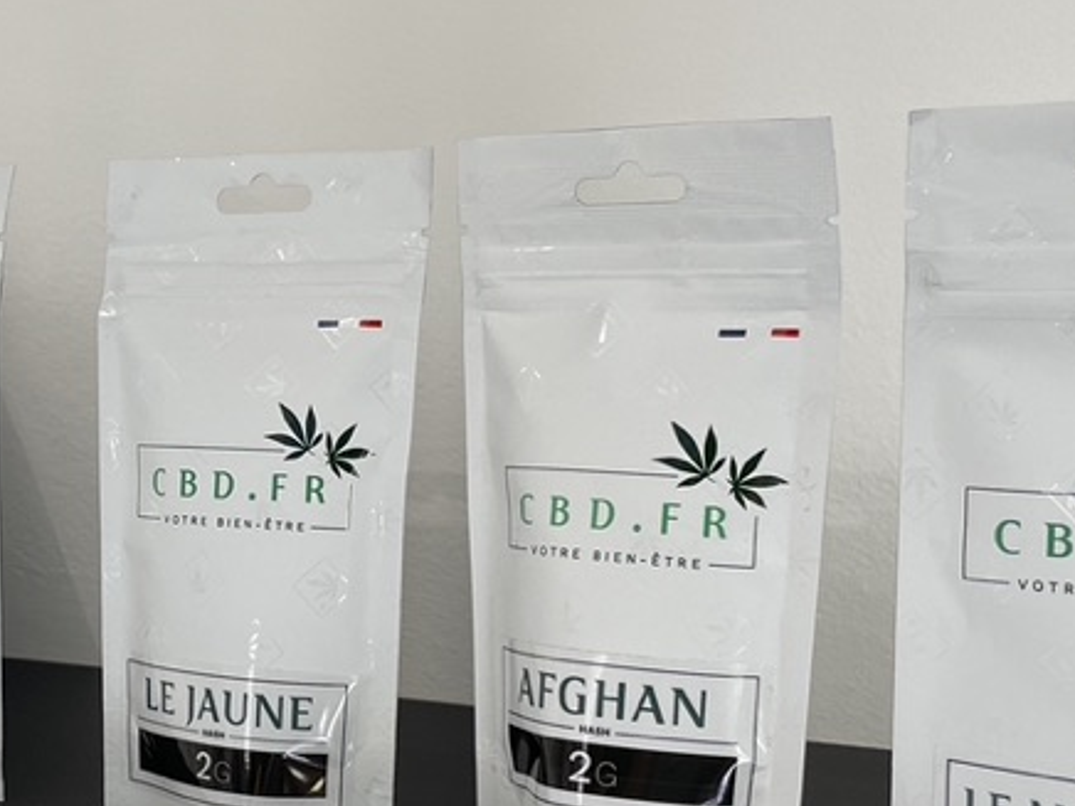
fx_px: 1894
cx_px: 185
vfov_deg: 23.9
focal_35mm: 61
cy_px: 520
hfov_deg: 30.7
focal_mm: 4.2
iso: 64
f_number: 1.6
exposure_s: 1/121
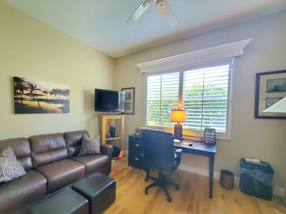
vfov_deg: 85.6
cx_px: 136
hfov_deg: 102.0
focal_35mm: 14
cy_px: 113
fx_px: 116
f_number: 2.2
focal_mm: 1.8
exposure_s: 1/60.2
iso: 640
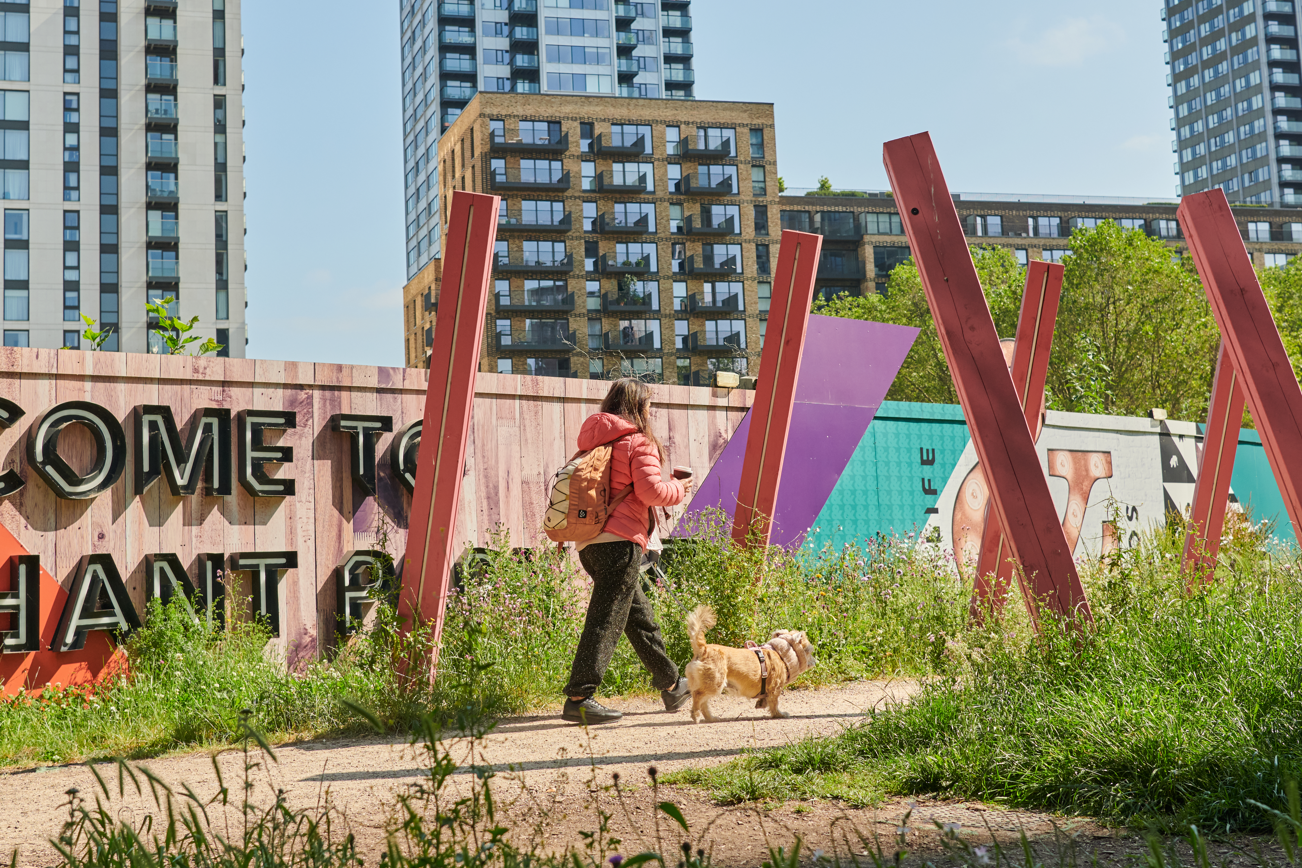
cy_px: 359
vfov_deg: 27.0
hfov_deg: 39.6
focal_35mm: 50
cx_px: 583
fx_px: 1808
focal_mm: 32
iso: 400
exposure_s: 1/2000
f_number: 5
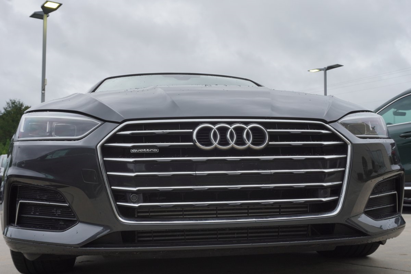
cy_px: 137
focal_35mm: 39
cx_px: 206
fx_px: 445
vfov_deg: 34.2
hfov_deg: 49.6
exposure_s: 1/80
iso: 160
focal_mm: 26
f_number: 13
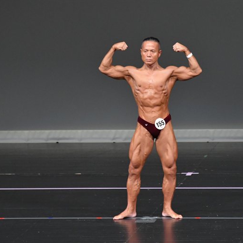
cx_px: 158
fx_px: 3209
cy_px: 121
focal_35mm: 404
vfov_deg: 4.3
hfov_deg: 4.3
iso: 4000
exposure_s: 1/400
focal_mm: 210
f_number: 5.6
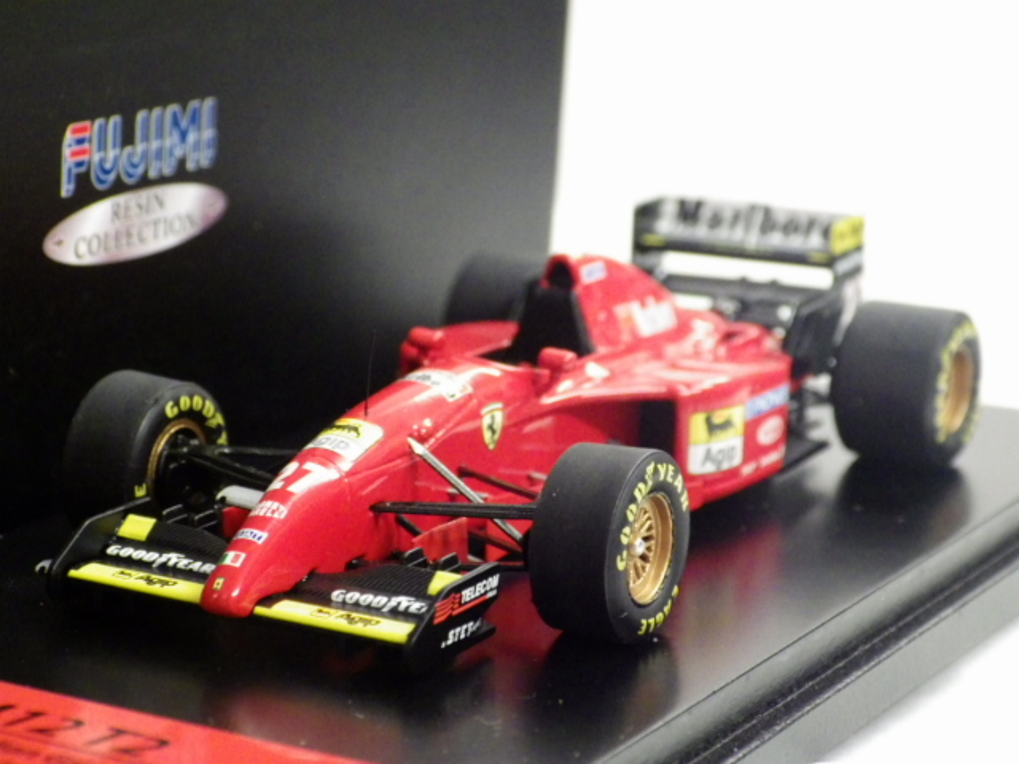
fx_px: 3032
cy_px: 382
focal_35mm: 103
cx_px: 510
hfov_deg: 19.1
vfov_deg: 14.4
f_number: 4.6
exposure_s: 1/30
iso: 1250
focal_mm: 18.4
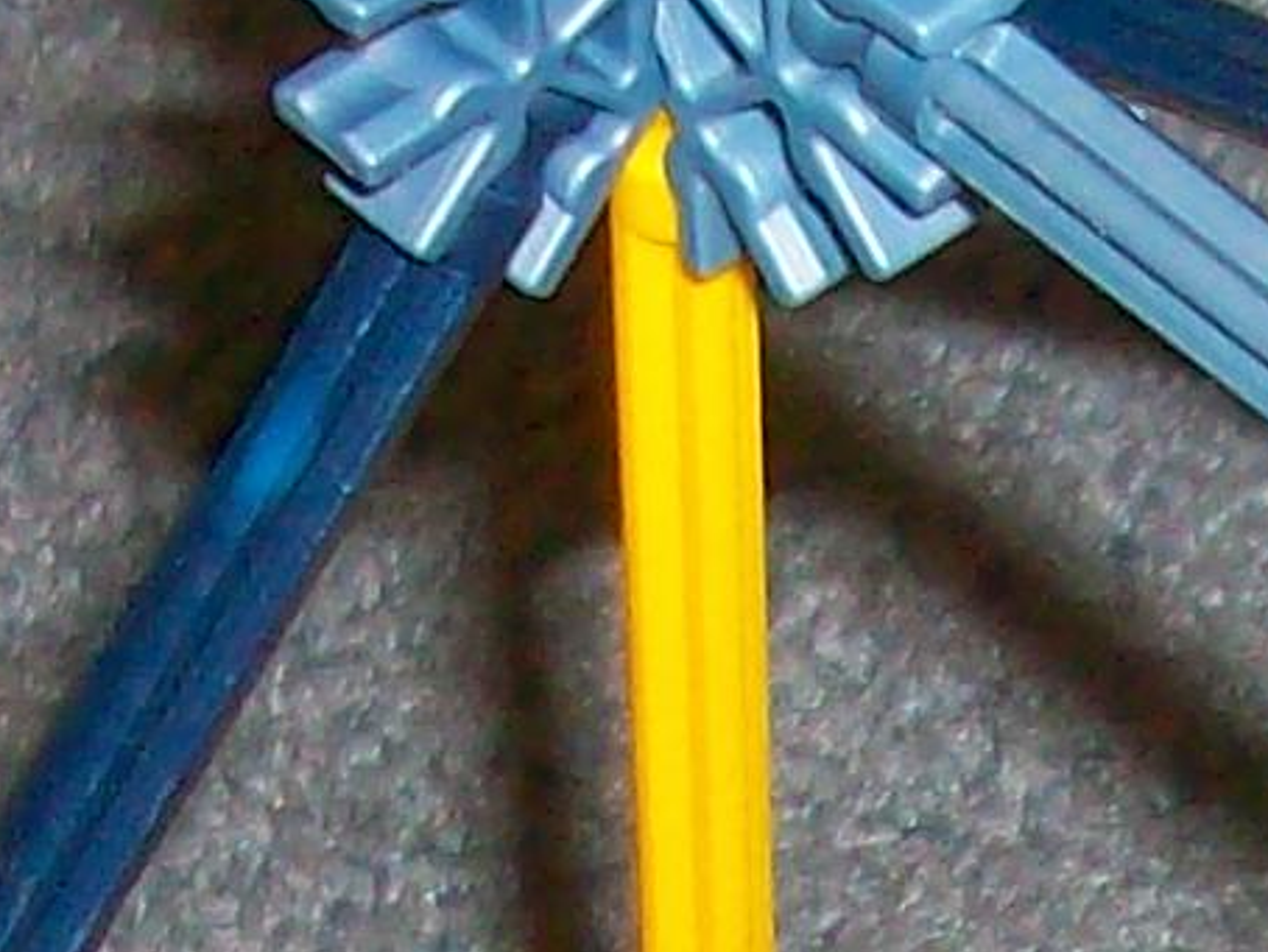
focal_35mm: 230
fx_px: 8429
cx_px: 1352
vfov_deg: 6.2
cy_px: 2091
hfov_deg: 8.5
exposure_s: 1/60
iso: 160
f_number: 2.8
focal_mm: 5.7
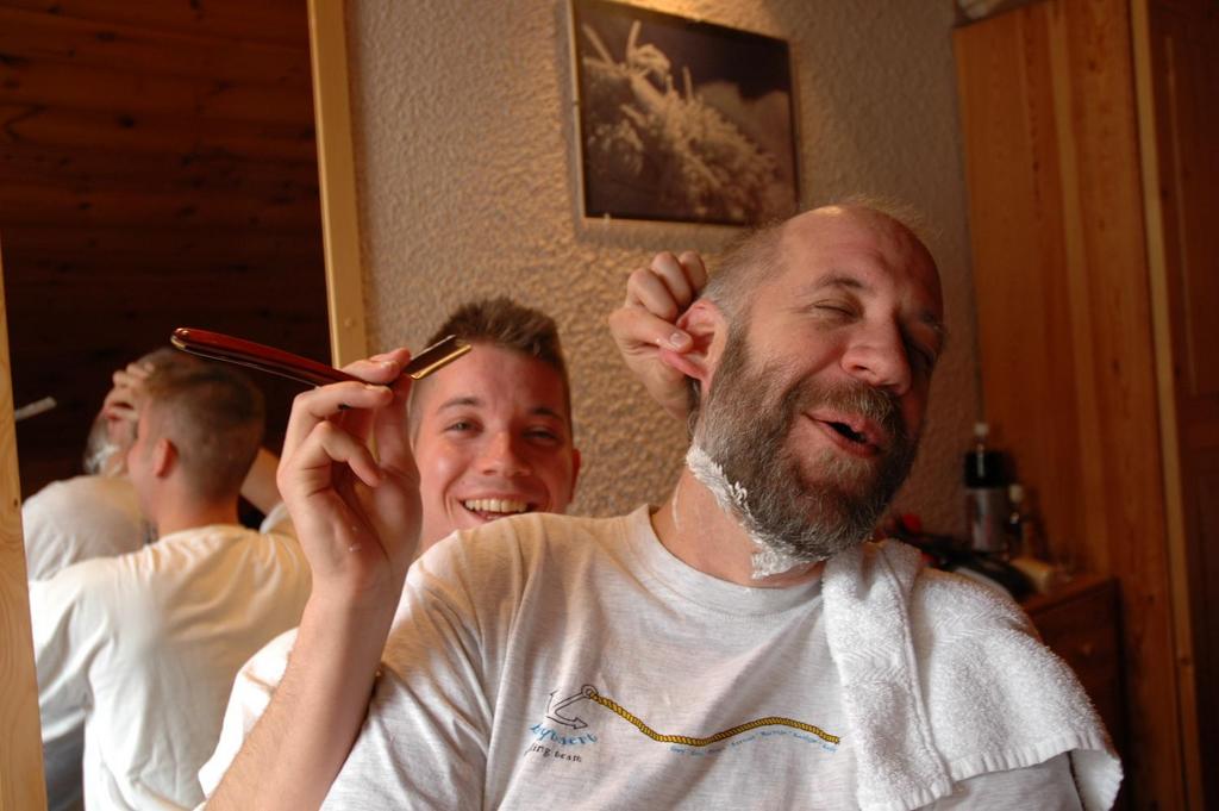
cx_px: 610
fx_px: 1116
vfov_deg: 39.9
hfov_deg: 57.3
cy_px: 406
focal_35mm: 33
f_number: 3.8
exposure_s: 1/40
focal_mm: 22
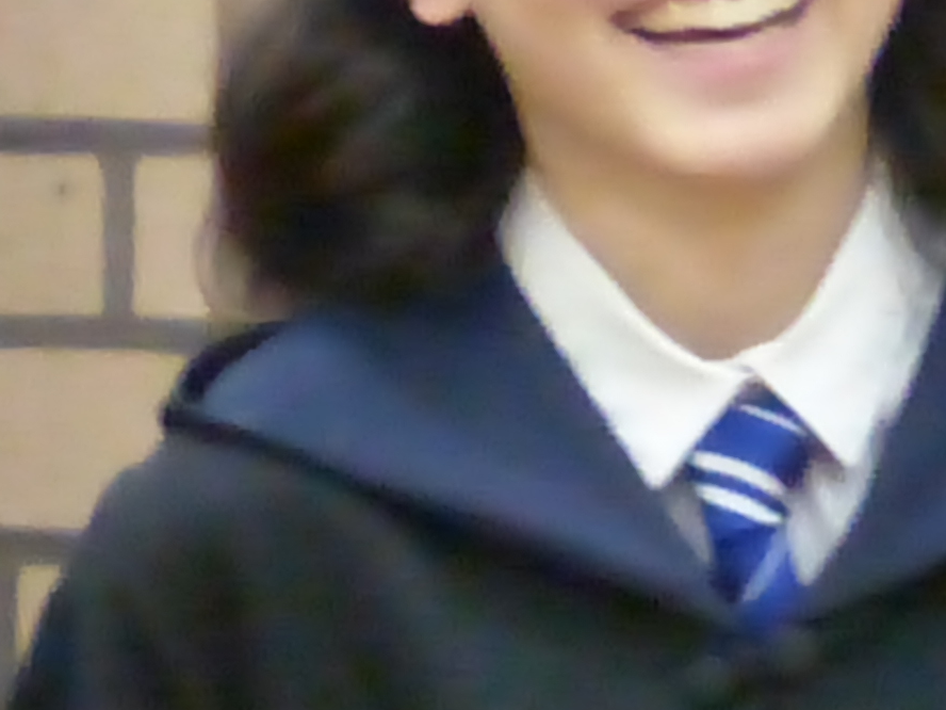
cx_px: 326
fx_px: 13418
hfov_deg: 4.0
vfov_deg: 3.0
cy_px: 397
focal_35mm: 491
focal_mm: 23.1
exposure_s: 1/40
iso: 3200
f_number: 5.4
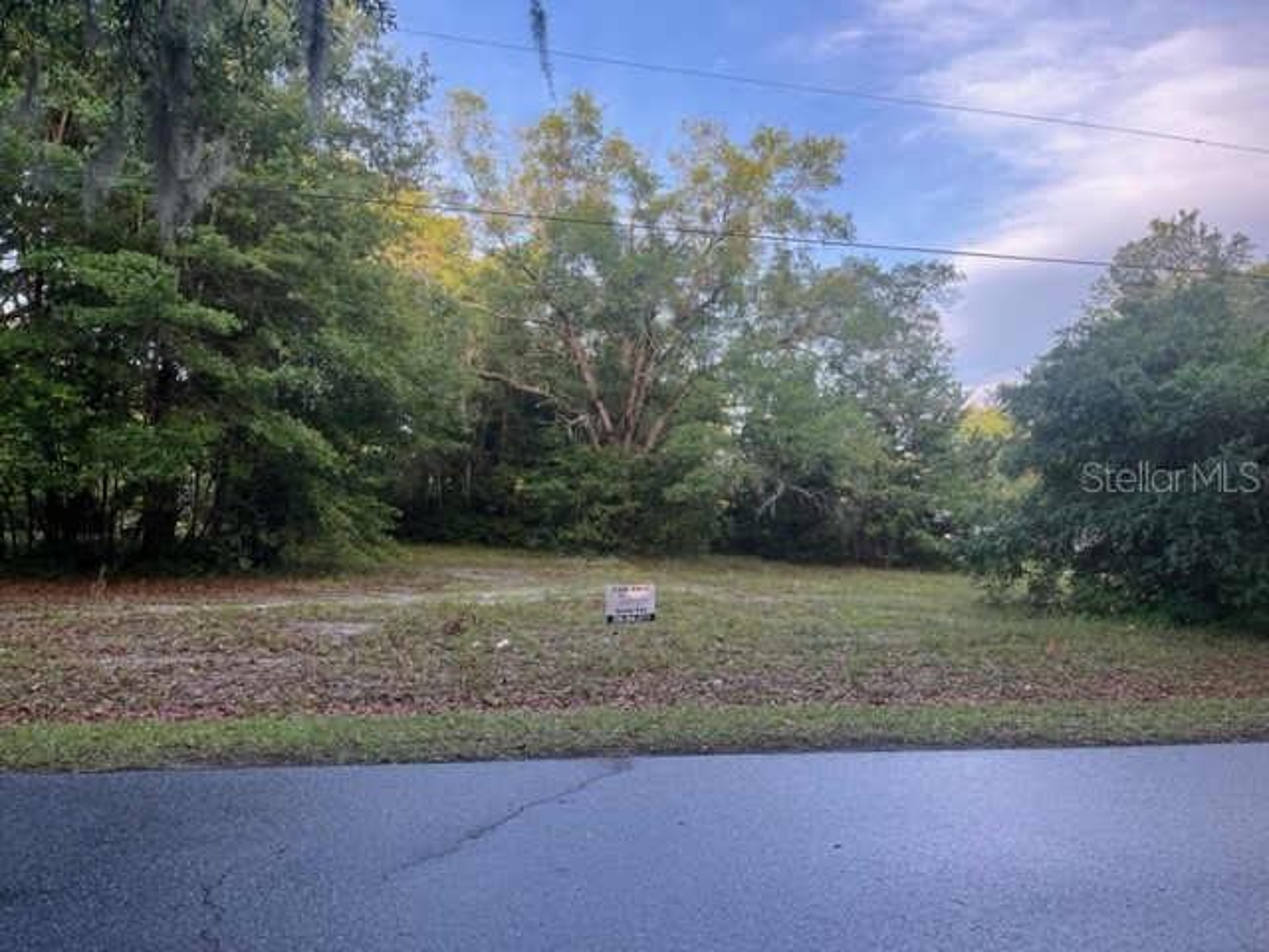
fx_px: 953
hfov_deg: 67.3
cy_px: 476
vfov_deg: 53.1
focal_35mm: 26
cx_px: 634
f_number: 1.6
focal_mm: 5.1
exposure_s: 1/246
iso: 50
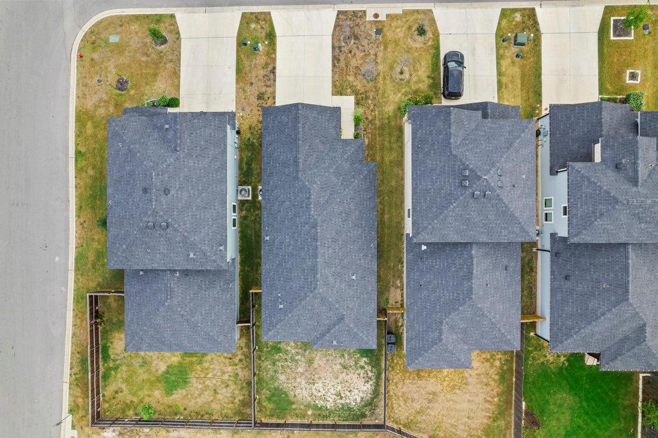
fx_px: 402
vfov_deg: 57.2
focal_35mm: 22
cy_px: 219
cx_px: 329
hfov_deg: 78.6
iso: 110
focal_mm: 8.38
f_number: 2.8
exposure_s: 1/25
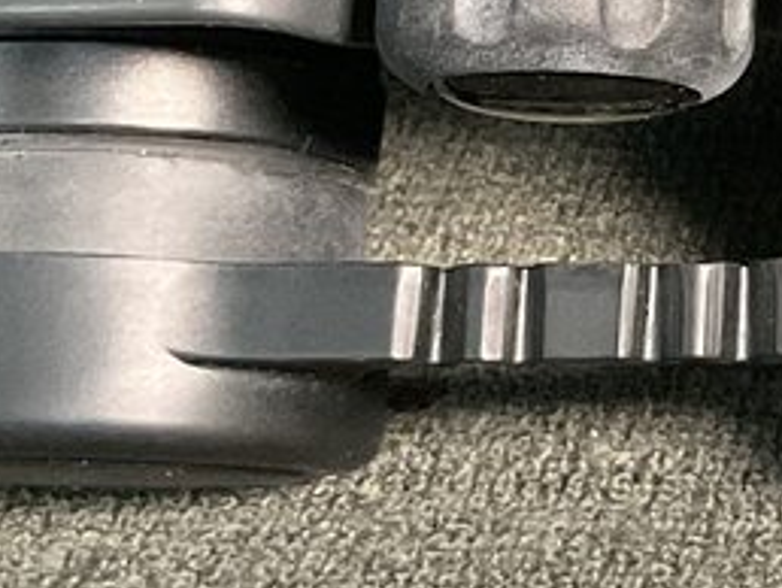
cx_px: 1493
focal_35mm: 170
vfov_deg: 8.6
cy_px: -192
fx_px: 3844
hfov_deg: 10.7
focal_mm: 3
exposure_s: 1/60
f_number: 1.8
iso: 250
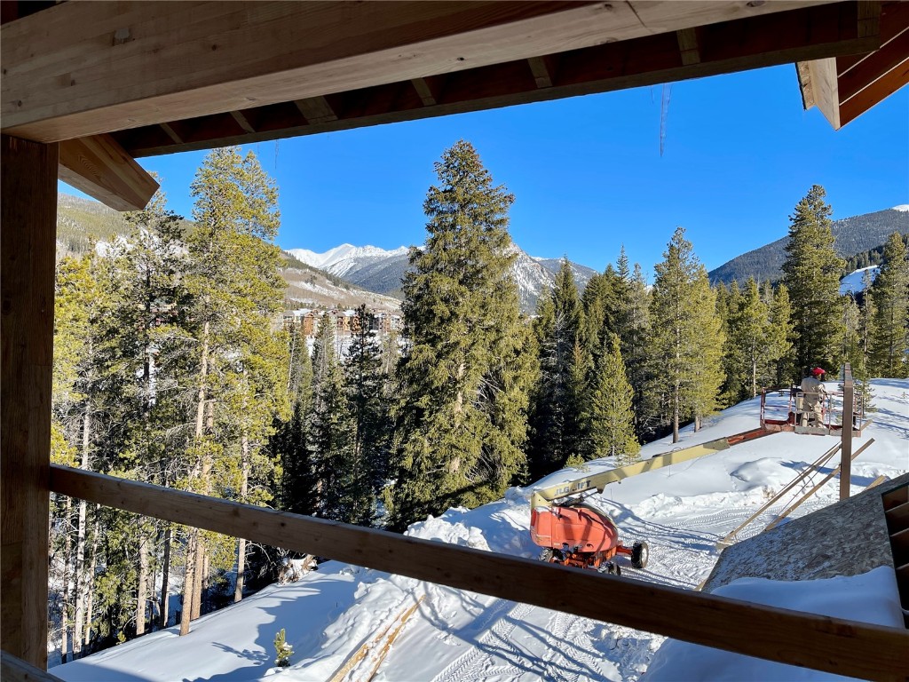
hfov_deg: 69.4
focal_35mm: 25
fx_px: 656
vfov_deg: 54.9
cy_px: 341
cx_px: 454
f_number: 1.6
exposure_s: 1/2717
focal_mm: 5.1
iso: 32
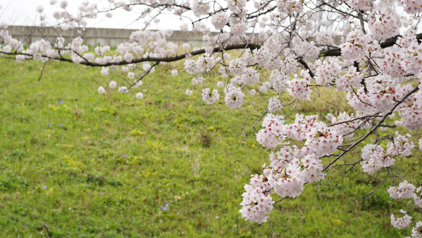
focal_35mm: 79
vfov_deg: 15.3
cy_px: 105
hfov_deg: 26.8
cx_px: 211
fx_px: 884
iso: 800
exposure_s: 1/320
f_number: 8
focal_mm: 50
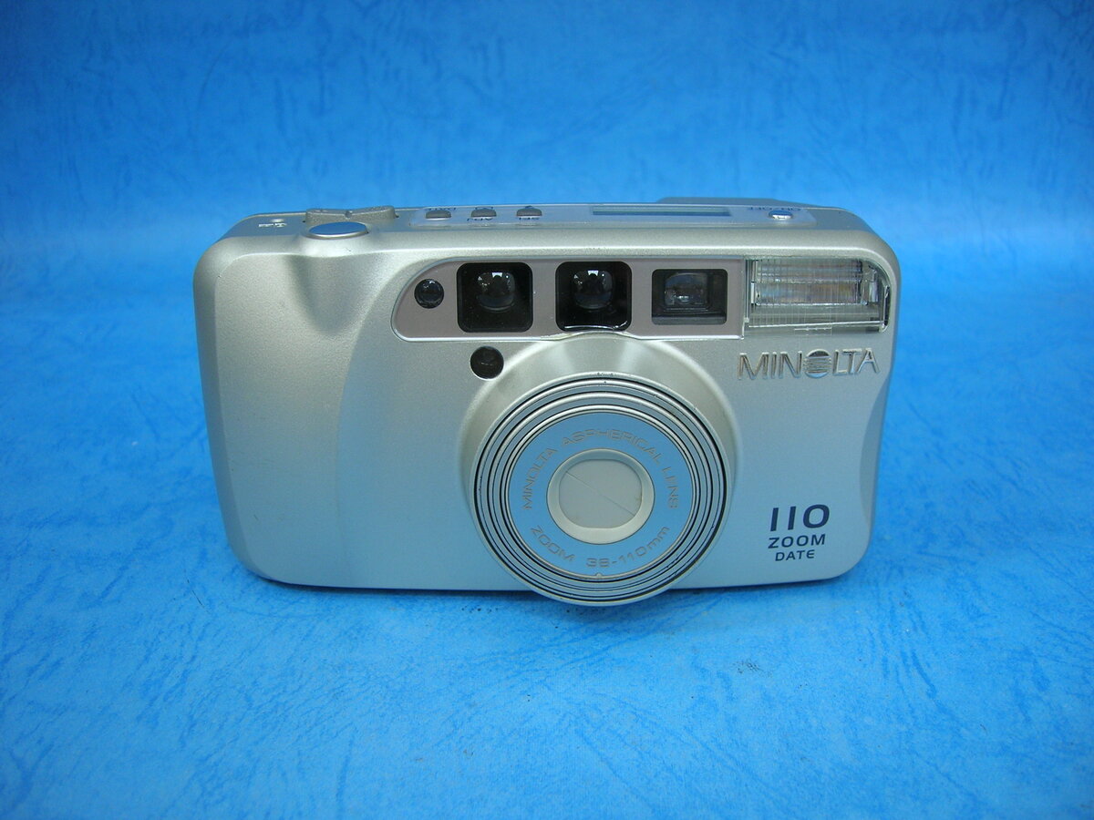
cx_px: 547
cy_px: 410
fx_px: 1075
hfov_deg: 54.0
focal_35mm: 34
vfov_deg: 41.8
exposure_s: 1/11.7
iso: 50
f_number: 2.9
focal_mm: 5.7
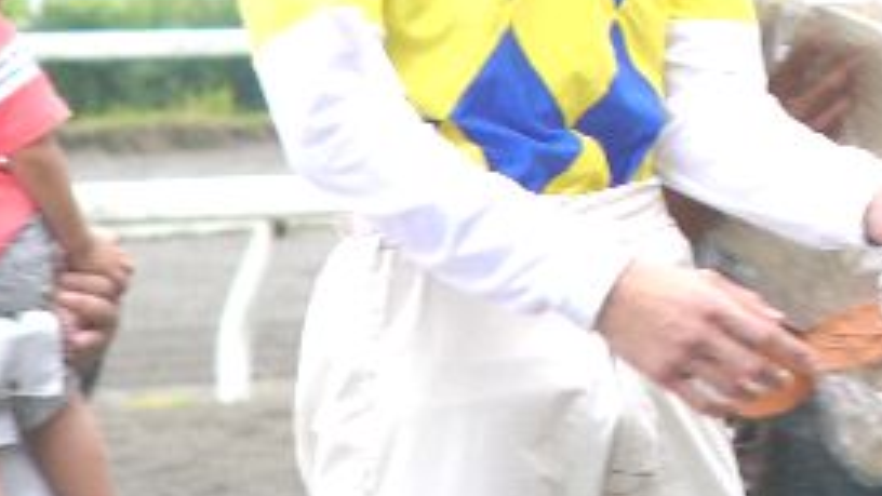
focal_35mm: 487
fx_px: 11390
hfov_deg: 4.4
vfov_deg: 2.5
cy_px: -162
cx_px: 950
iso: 50
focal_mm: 31.6
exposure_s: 1/60
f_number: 2.8
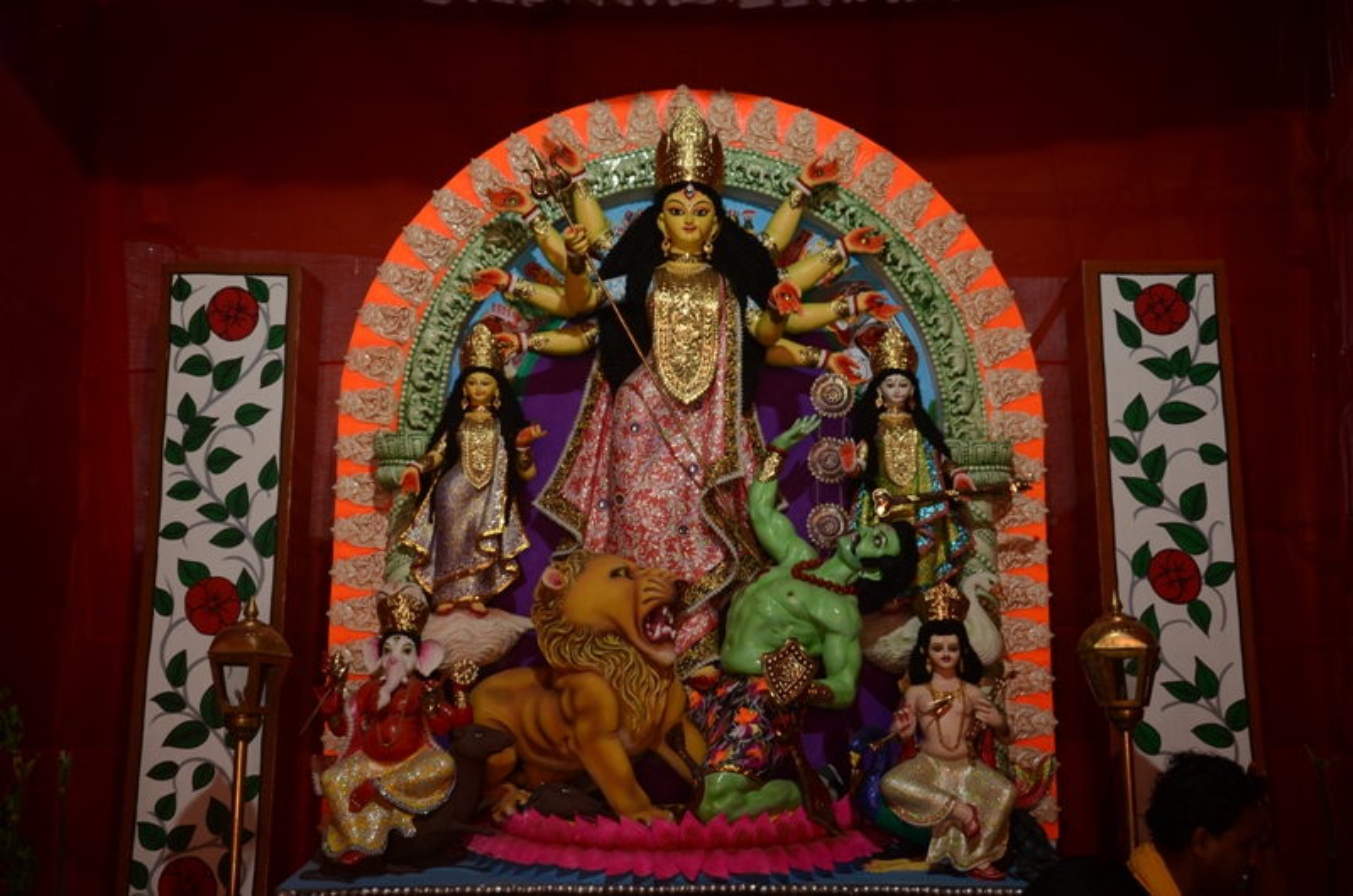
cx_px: 676
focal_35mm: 42
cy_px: 448
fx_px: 1575
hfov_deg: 46.5
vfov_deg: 31.8
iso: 500
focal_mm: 28
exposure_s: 1/50
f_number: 4
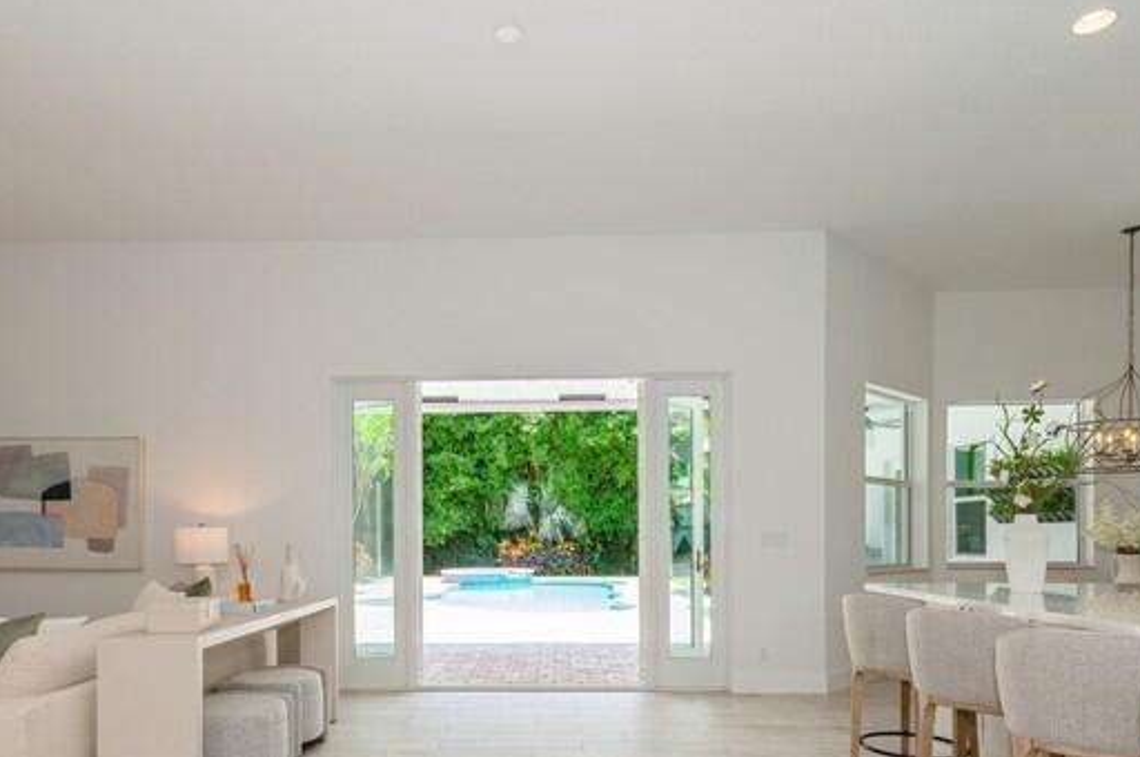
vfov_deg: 49.6
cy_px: 545
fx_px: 791
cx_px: 530
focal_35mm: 25
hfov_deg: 71.5
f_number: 8
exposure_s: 1/50
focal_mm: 16
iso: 160
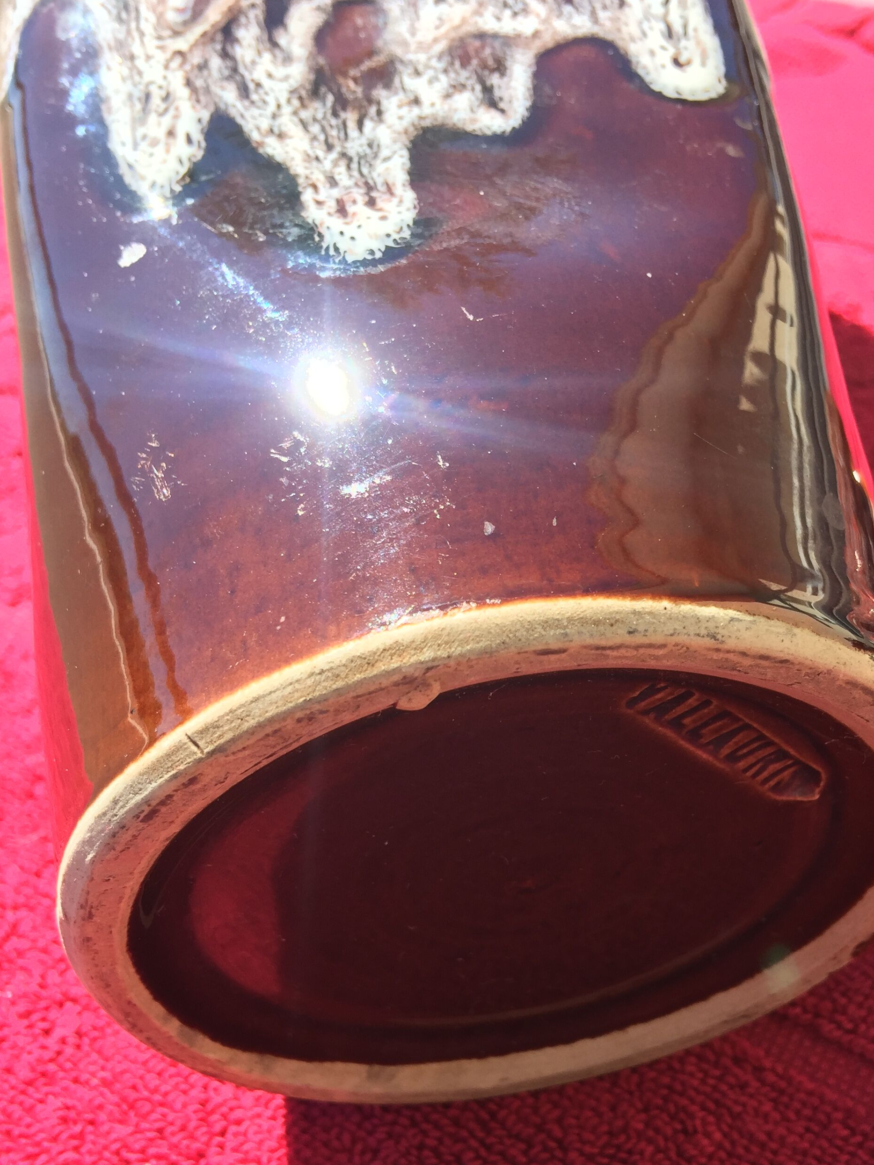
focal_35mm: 38
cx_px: 551
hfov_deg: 37.5
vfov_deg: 48.7
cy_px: 705
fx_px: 1279
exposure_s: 1/775
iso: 32
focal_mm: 4.15
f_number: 2.2
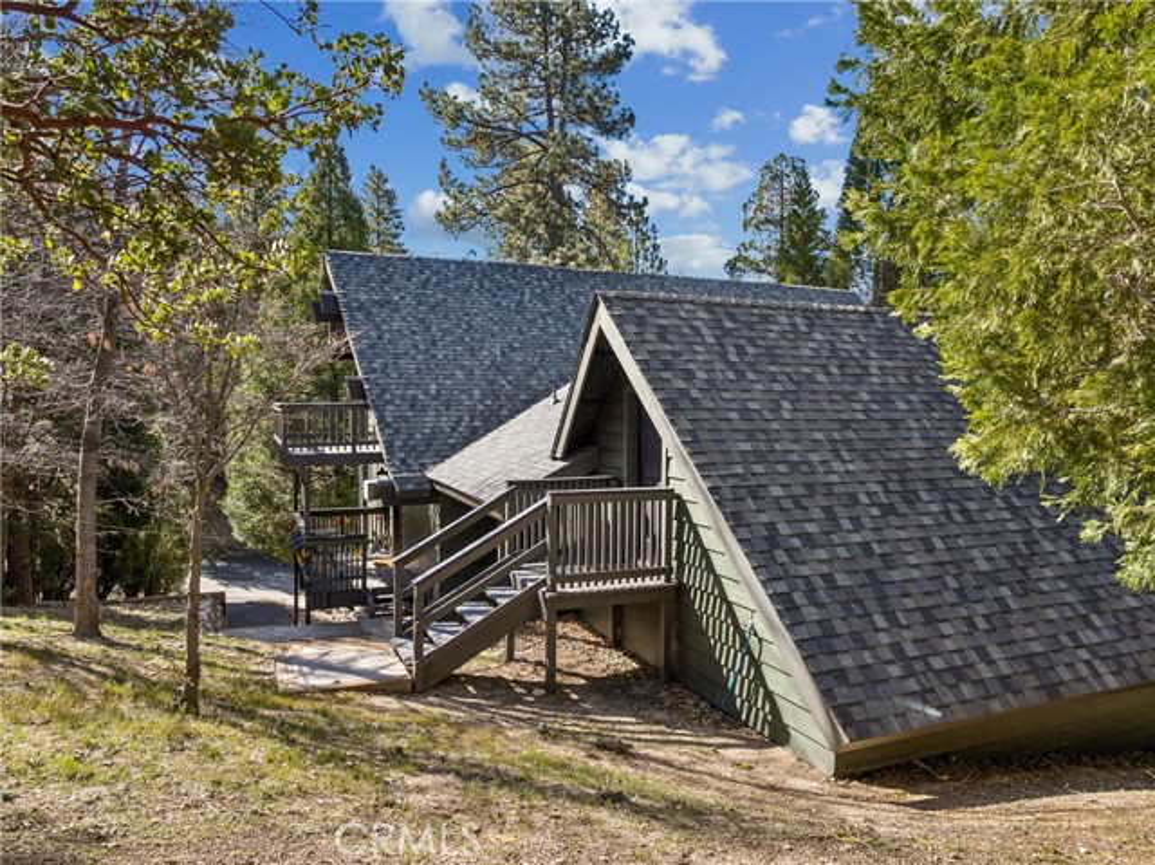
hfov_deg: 71.6
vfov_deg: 56.8
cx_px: 578
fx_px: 800
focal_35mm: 24
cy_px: 432
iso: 100
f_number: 2.8
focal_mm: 12.3
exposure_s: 1/30
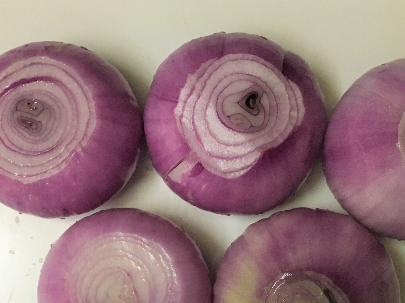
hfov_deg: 45.6
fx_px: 480
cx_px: 234
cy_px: 204
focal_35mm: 41
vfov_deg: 34.8
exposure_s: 1/33
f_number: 2.2
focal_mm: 4.15
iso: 200
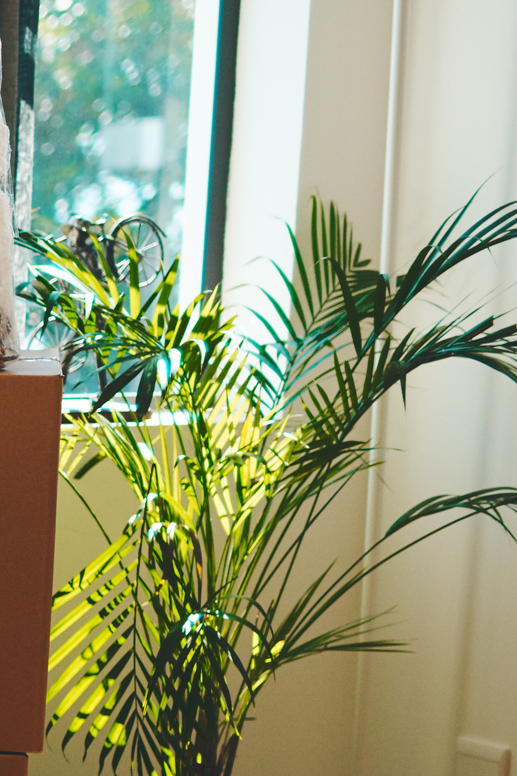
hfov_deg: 7.1
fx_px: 3899
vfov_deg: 11.2
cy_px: 829
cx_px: -804
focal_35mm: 181
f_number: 2
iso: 320
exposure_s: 1/2500
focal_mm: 50
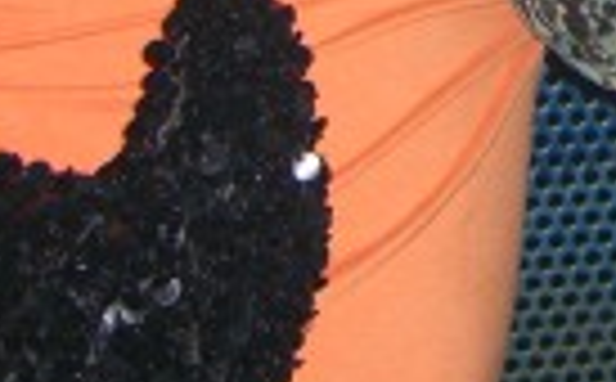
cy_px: -562
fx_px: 2965
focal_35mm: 177
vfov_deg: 6.9
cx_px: 881
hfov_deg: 11.4
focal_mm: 7.9
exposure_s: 1/60
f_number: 2.8
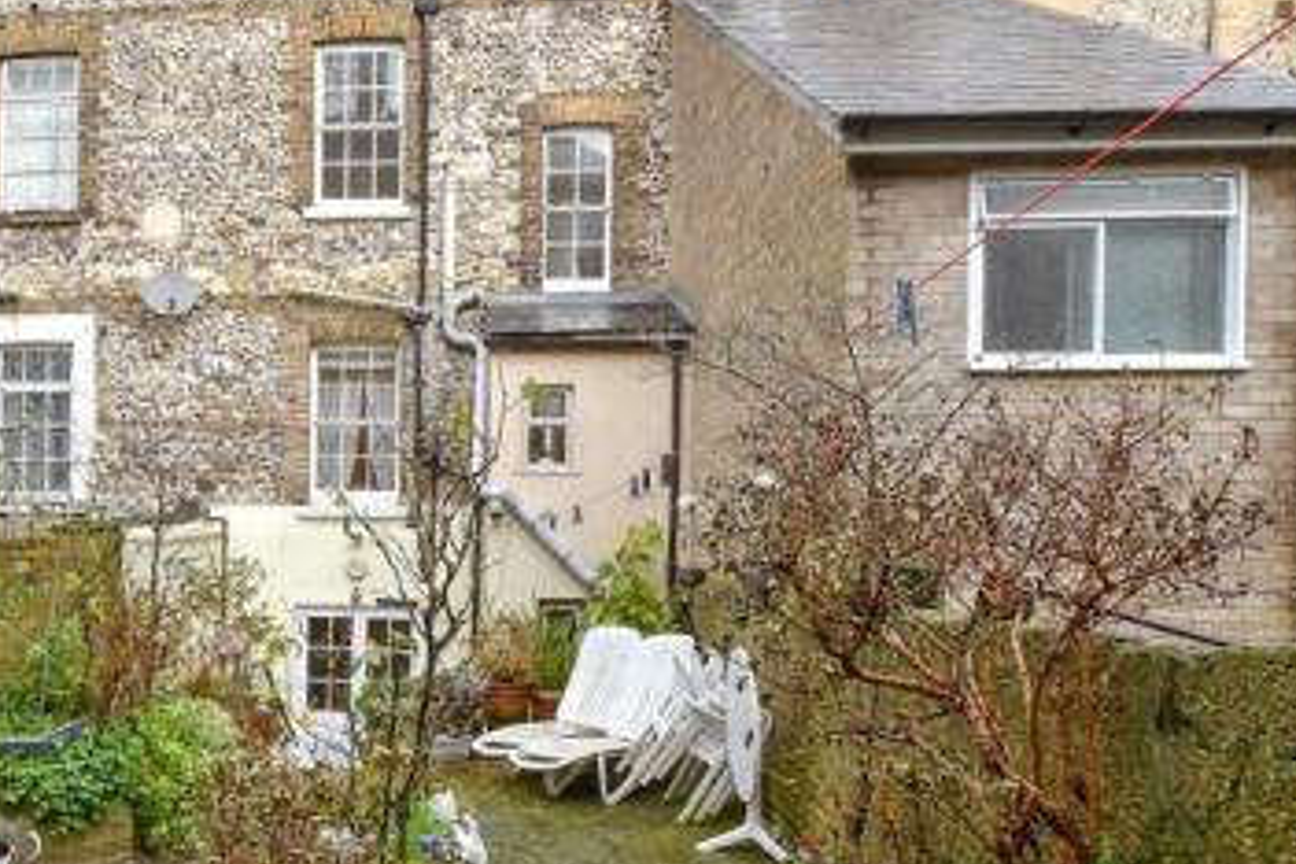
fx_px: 1008
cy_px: 519
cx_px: 345
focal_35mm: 28
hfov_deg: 62.2
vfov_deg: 46.1
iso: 160
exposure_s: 1/60
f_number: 6.3
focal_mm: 10
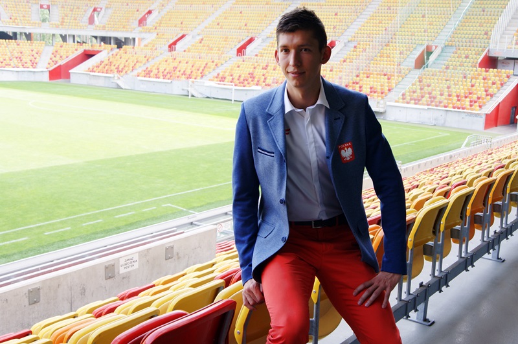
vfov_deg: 36.8
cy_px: 172
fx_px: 517
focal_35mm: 36
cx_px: 259
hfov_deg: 53.2
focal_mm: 24
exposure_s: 1/50
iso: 100
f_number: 5.6
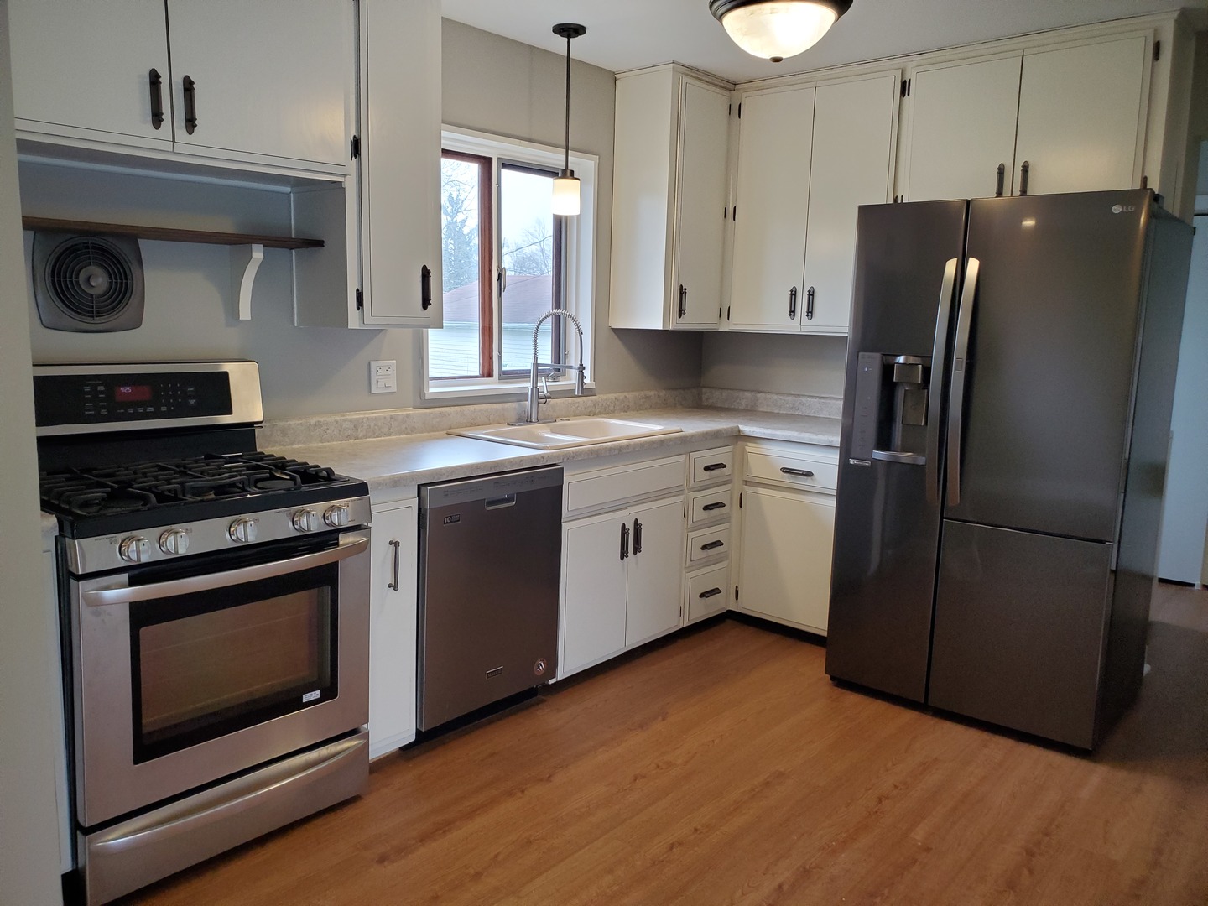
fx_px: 907
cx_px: 604
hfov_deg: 67.3
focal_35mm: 26
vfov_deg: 53.1
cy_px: 453
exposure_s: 1/120
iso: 250
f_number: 2.4
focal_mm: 4.3
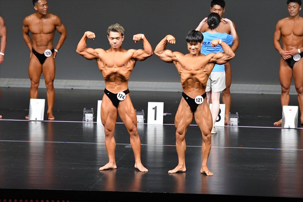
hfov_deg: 7.6
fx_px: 2271
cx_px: 152
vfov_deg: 5.1
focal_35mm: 270
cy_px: 101
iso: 5000
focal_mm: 180
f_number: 5.6
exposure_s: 1/400
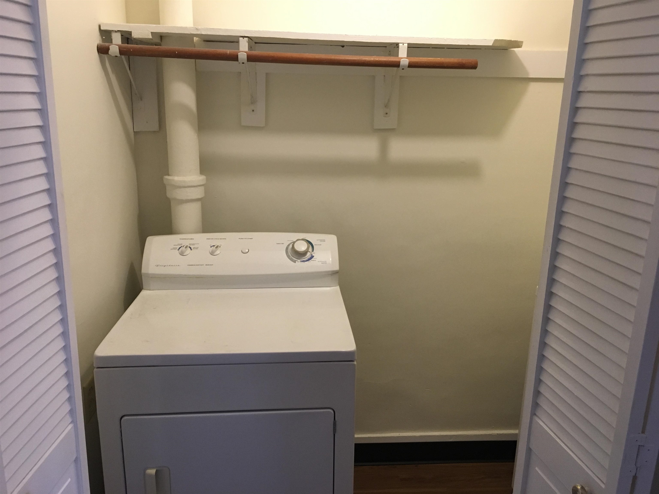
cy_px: 247
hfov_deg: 61.7
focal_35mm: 29
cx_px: 330
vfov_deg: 48.2
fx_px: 552
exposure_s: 1/30
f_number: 2.2
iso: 160
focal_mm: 4.15
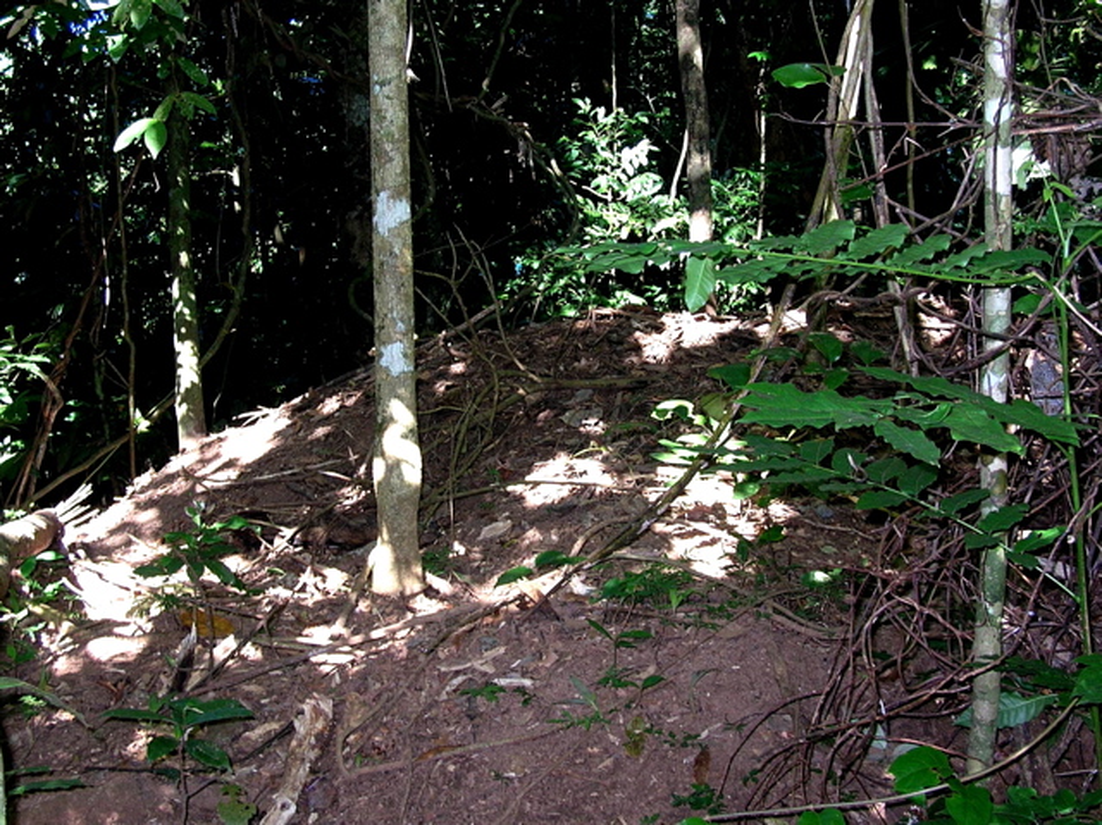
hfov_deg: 51.4
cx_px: 551
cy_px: 412
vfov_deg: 39.6
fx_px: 1145
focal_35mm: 36
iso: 50
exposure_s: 1/30
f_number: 2.7
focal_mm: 6
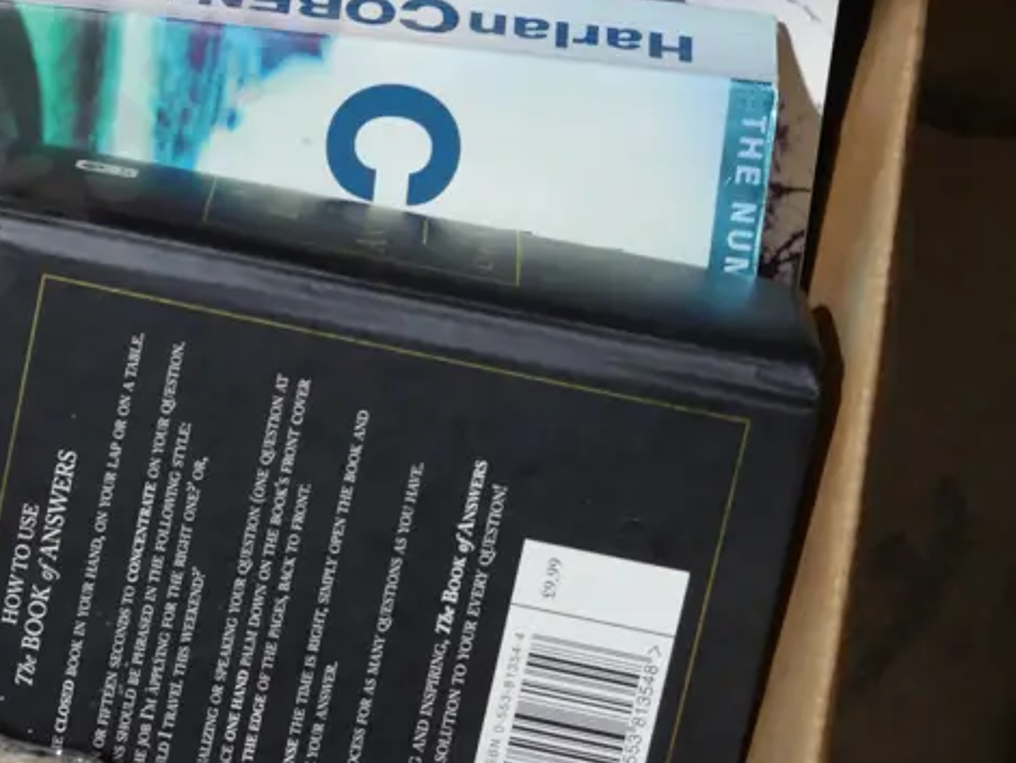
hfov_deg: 14.5
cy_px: 66
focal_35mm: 135
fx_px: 3964
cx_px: 218
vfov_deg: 10.9
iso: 1000
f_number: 5.4
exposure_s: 1/80
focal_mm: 31
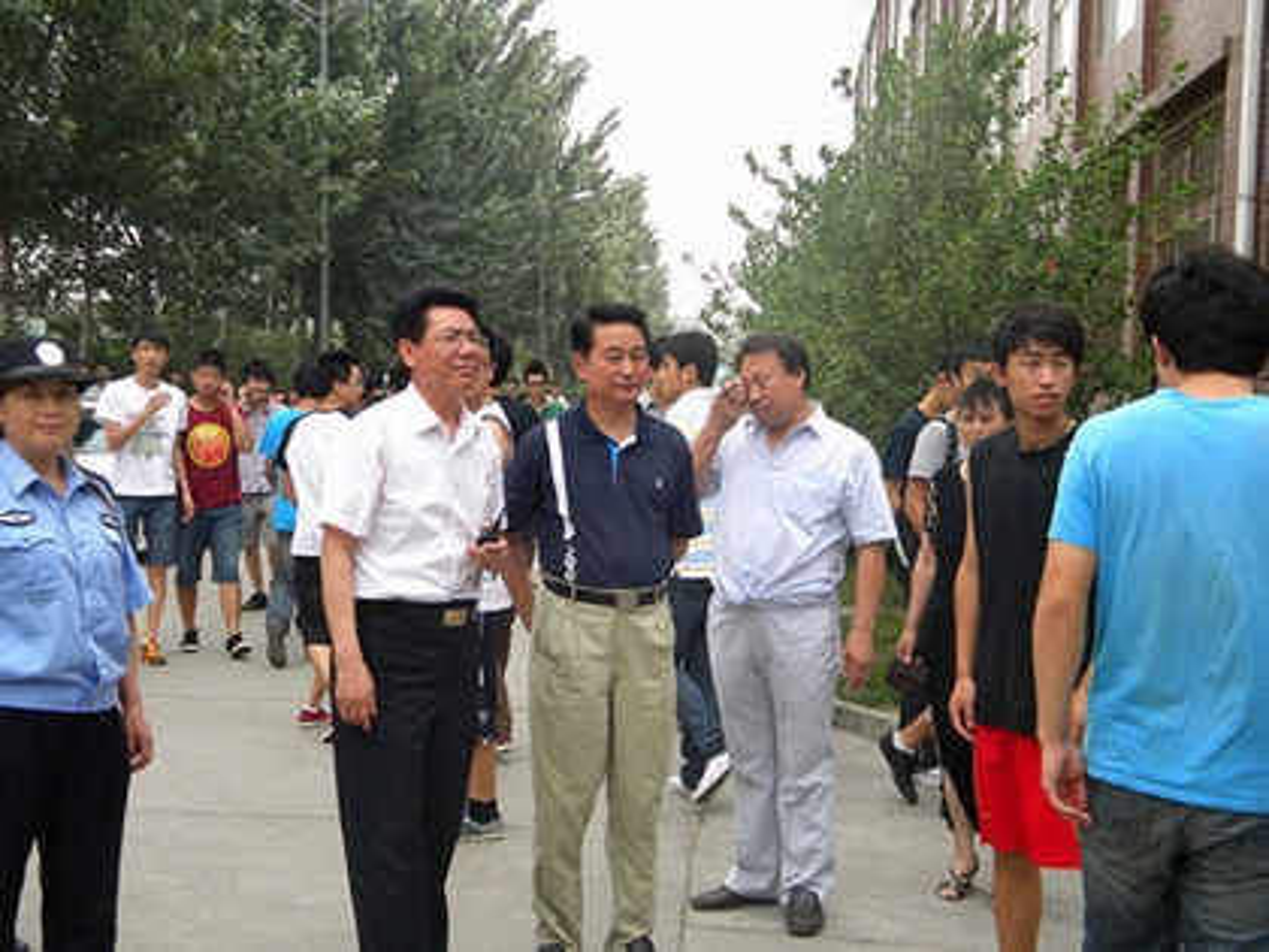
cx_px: 634
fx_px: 1723
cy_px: 476
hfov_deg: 40.4
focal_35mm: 47
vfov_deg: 30.9
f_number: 3.9
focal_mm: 8.6
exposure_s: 1/583
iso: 316
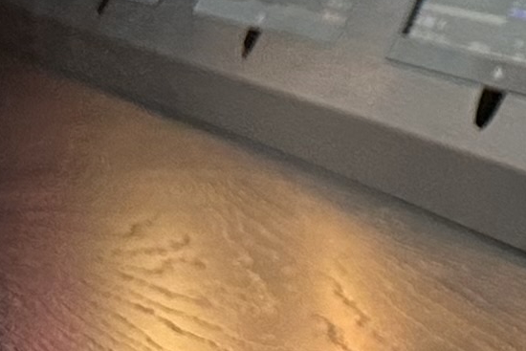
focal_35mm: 183
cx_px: 1845
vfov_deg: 7.4
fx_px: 2674
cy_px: -128
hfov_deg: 8.3
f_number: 1.78
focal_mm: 6.86
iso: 400
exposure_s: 1/60
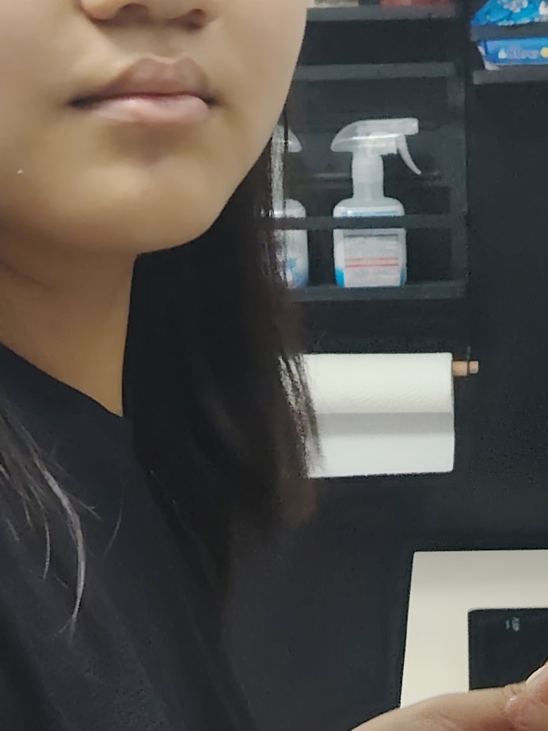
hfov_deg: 14.2
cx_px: 421
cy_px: 467
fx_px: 2196
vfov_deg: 18.9
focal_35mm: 104
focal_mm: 5.25
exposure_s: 1/100
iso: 2306
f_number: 1.75
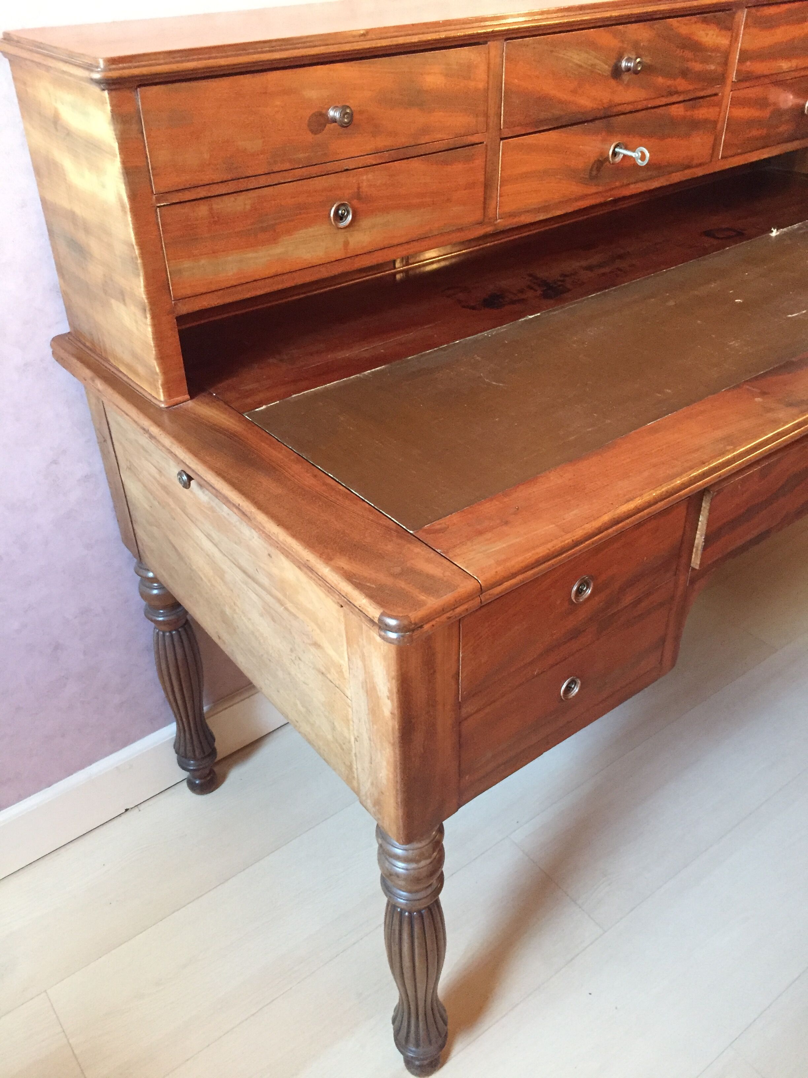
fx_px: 903
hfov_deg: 48.2
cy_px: 539
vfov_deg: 61.7
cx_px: 404
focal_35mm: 29
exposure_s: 1/17
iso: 320
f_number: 2.2
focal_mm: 4.15
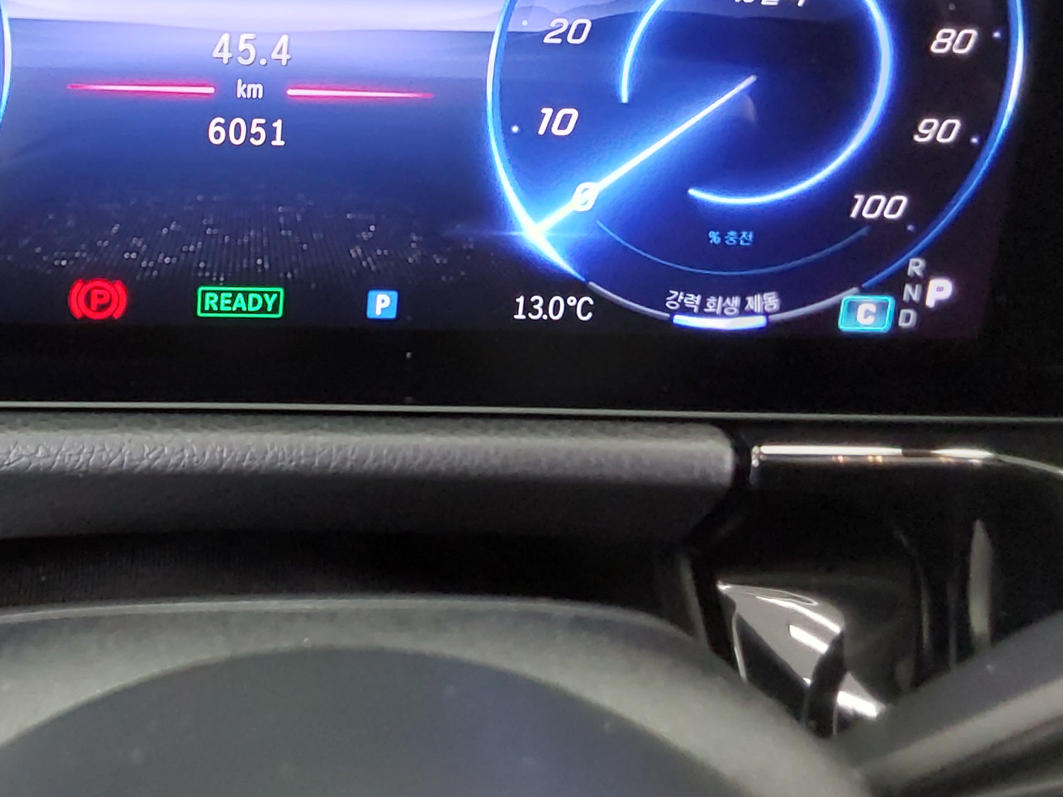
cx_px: 213
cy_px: 106
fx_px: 1566
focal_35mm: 51
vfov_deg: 27.7
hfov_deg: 36.2
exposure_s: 1/60
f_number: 1.9
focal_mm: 2.91
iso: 250
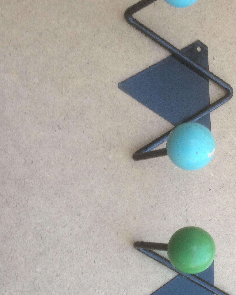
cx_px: 195
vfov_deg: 37.0
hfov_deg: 29.4
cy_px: 196
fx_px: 437
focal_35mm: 50
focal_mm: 4.15
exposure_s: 1/50
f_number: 2.2
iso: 40
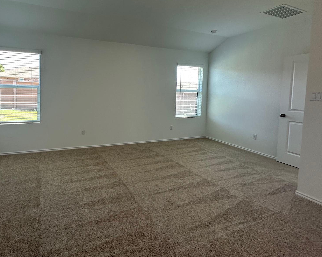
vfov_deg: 70.1
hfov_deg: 81.4
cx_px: 117
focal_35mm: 19
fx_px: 181
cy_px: 102
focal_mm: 2.22
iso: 80
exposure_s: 1/120
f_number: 2.2
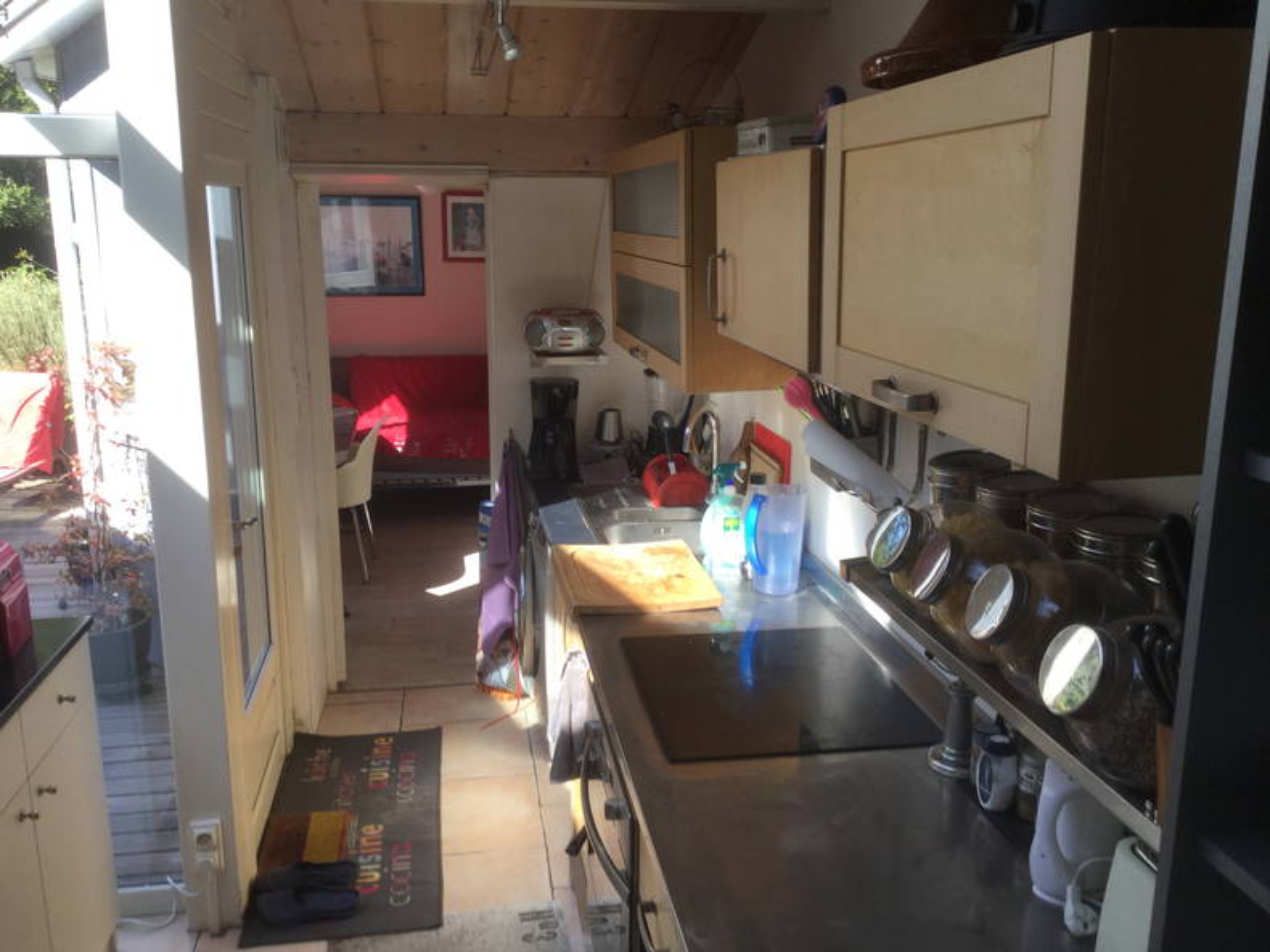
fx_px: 1137
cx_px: 635
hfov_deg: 58.4
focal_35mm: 31
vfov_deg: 45.4
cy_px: 476
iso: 25
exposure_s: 1/177
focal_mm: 3.3
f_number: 2.4
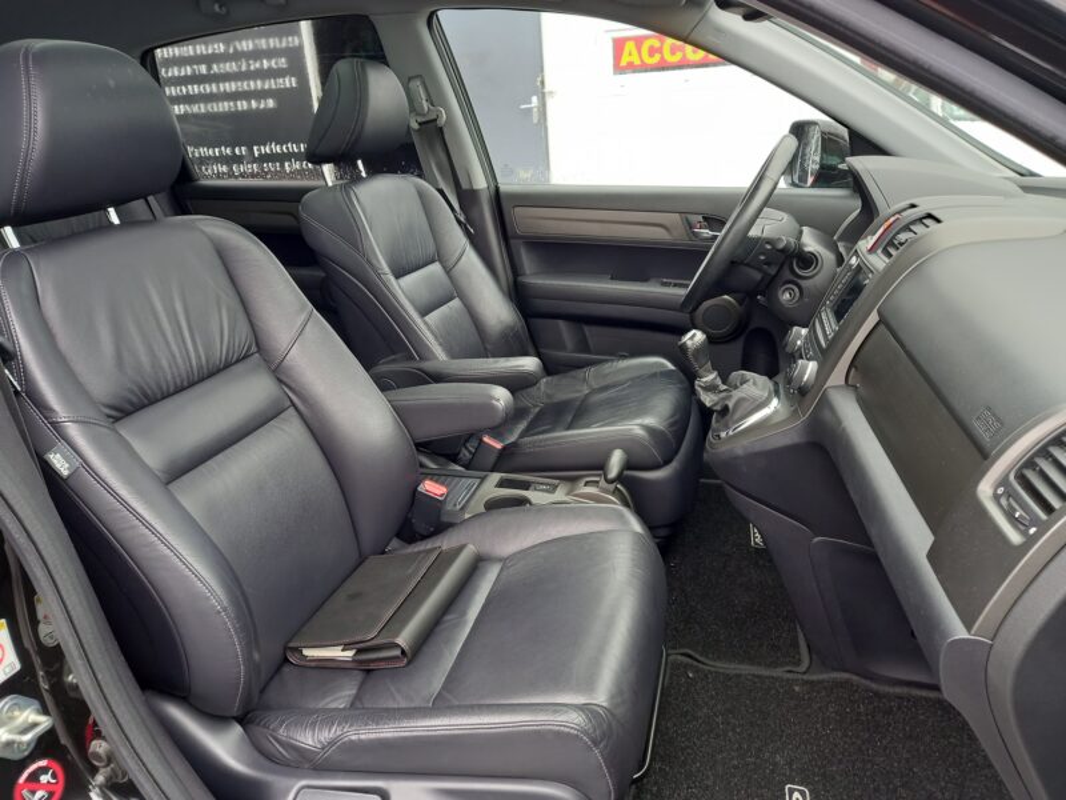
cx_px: 533
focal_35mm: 25
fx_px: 770
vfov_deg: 54.9
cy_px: 400
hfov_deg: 69.4
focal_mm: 4.6
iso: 80
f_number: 2
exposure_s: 1/50
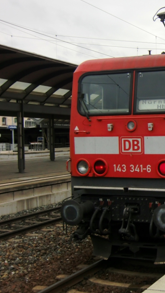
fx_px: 397
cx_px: 198
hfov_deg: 21.7
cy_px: 146
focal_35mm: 51
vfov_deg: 40.6
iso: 64
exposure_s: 1/250
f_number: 3.6
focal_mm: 6.1
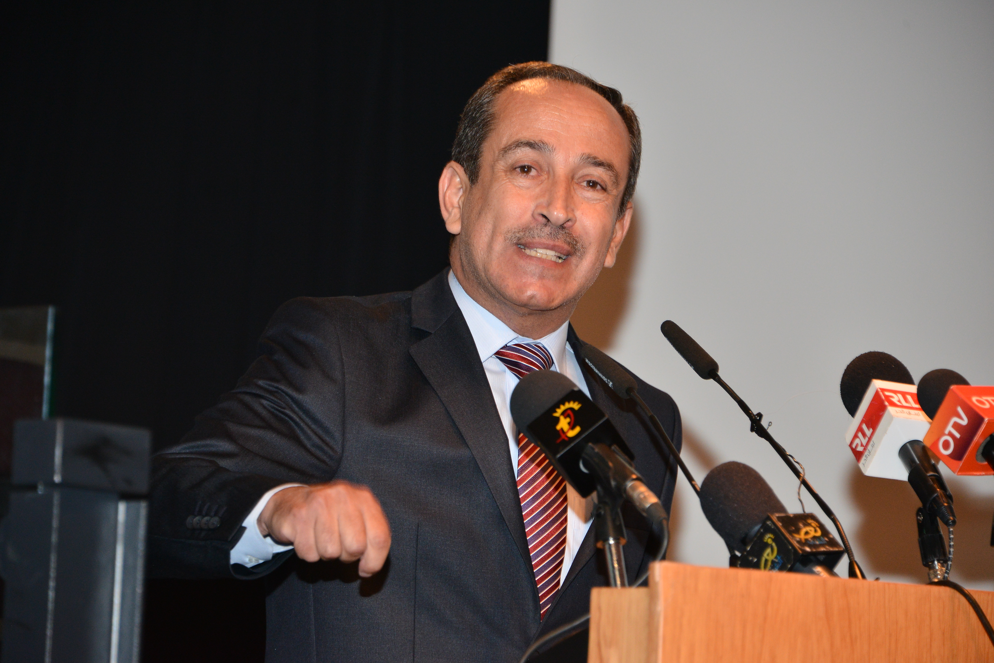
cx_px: 497
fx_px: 5524
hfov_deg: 10.3
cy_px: 332
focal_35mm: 200
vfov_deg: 6.9
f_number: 5.6
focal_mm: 200
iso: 1250
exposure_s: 1/80
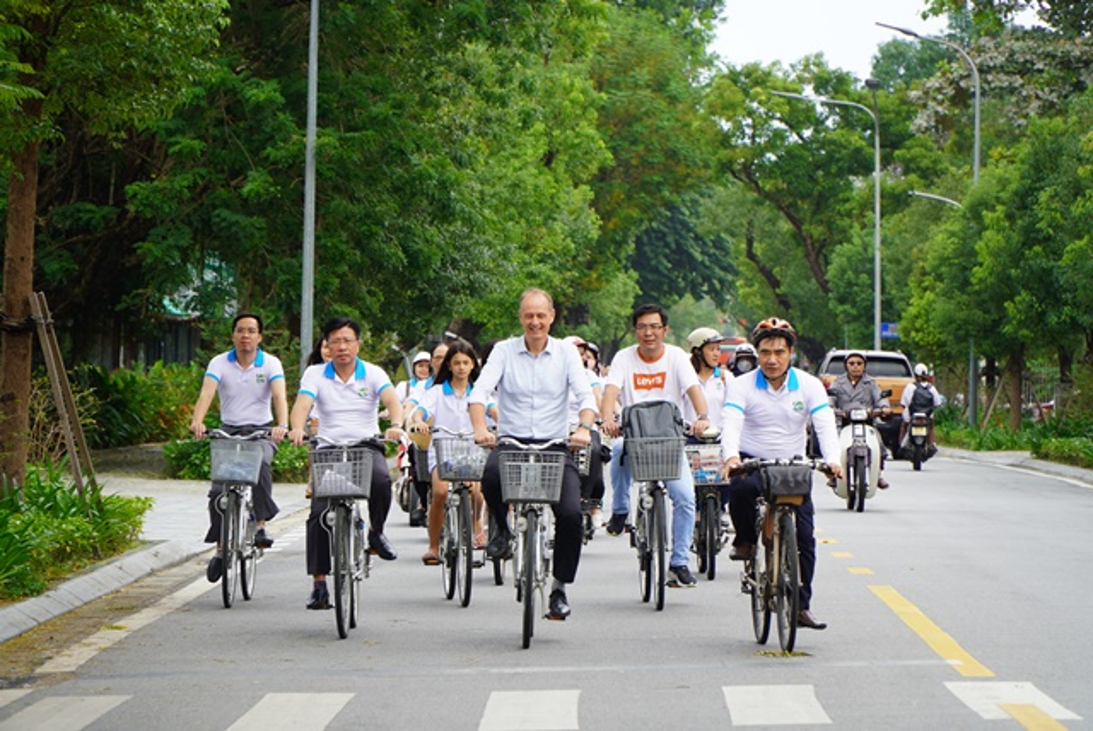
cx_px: 546
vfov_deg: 8.7
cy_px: 366
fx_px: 4786
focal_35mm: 158
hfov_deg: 13.0
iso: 100
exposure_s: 1/250
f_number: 4.5
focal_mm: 105
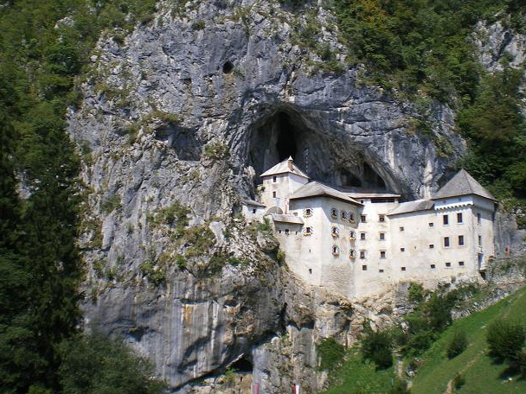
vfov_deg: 32.1
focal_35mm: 45
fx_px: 684
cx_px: 267
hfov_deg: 42.1
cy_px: 167
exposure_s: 1/320
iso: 64
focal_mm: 6.3
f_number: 4.6
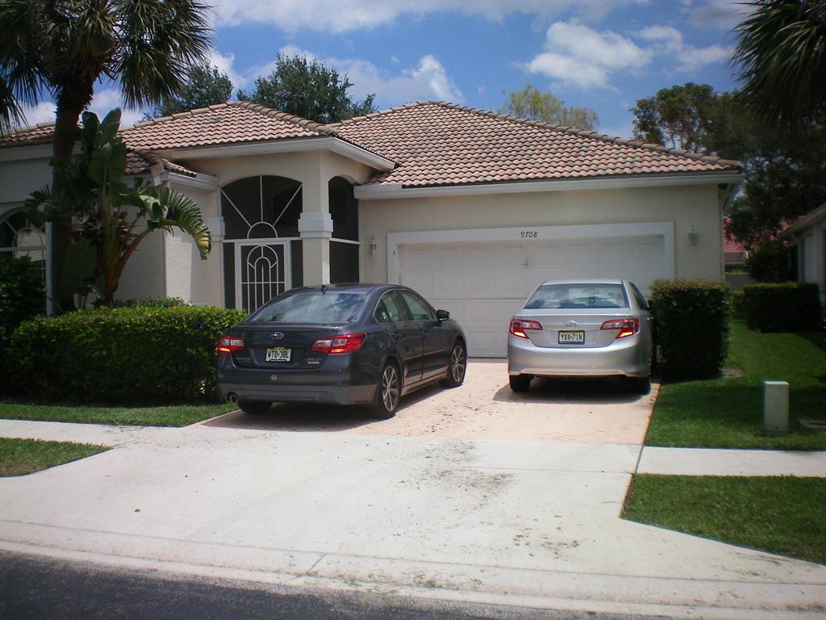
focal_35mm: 38
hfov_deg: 49.0
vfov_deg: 37.7
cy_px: 310
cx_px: 413
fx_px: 907
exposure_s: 1/1000
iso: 64
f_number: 4.6
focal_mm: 6.3
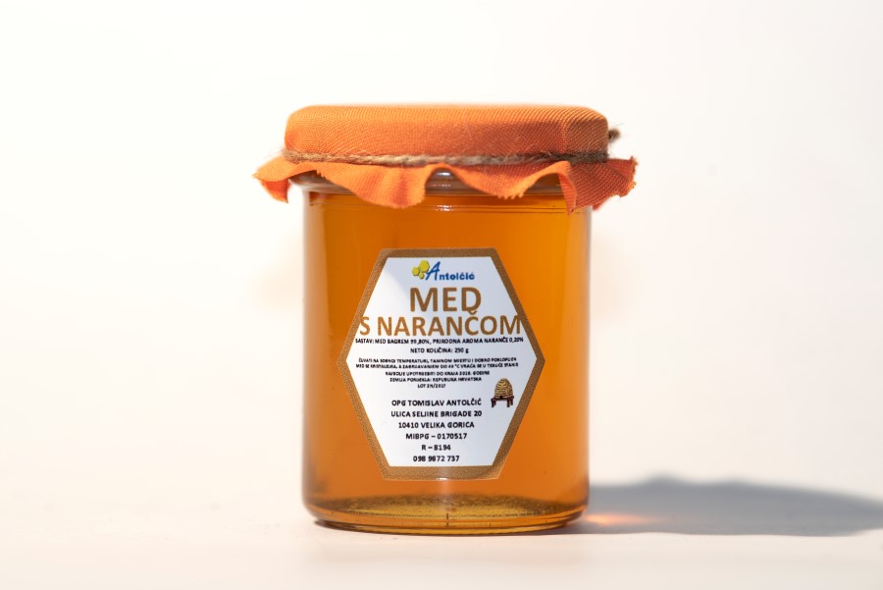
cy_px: 295
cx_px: 442
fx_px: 4908
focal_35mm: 200
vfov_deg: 6.9
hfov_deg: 10.3
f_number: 5
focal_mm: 200
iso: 100
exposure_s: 1/200
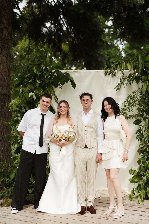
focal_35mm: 50
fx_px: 310
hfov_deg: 27.0
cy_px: 112
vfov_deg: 39.6
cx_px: 74
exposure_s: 1/2500
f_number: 2
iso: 125
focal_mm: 50
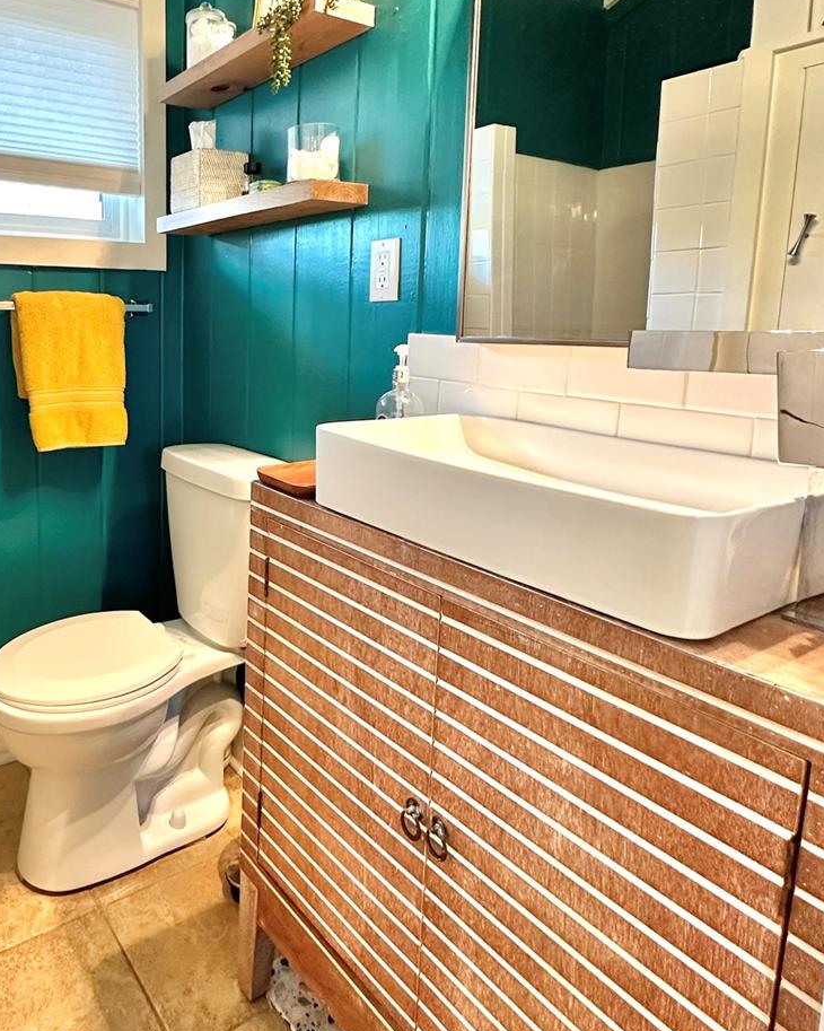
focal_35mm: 23
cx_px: 193
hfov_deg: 57.4
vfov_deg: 71.7
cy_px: 402
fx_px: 701
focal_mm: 2.22
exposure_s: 1/60
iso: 250
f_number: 2.2
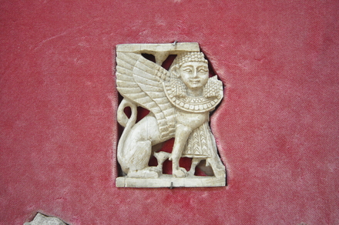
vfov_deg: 43.5
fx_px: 282
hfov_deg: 62.0
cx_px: 170
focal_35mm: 30
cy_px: 112
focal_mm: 20
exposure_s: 1/8
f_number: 5.6
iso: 1600
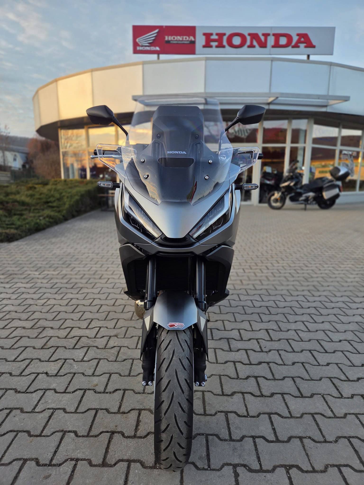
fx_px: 322
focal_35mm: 23
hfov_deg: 58.9
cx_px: 182
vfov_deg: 73.9
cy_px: 242
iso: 32
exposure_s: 1/180
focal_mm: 5.4
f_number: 1.8
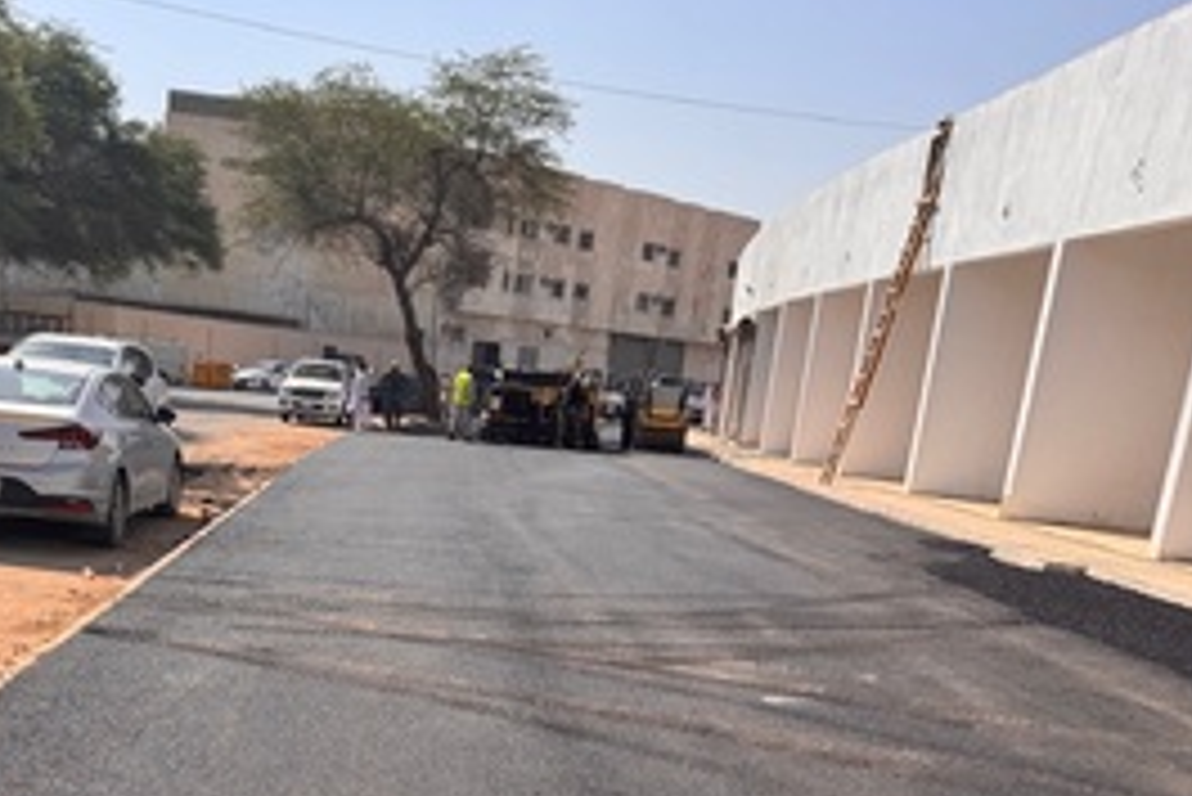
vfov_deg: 28.4
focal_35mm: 43
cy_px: 875
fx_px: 1424
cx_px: 430
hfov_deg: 44.9
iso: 80
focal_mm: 6.76
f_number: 1.78
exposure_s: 1/4310
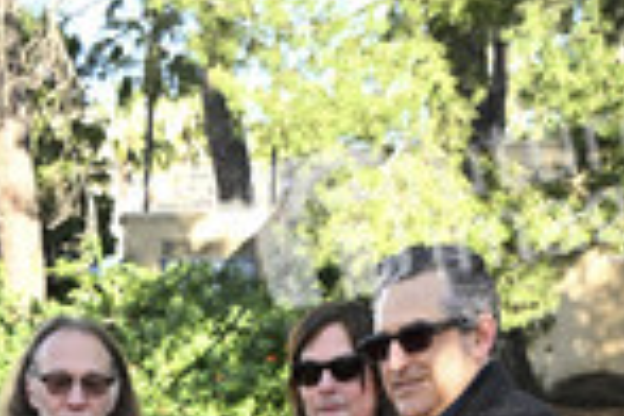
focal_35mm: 95
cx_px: 81
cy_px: 845
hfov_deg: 21.1
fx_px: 1647
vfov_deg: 12.6
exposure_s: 1/320
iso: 640
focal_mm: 35
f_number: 5.6
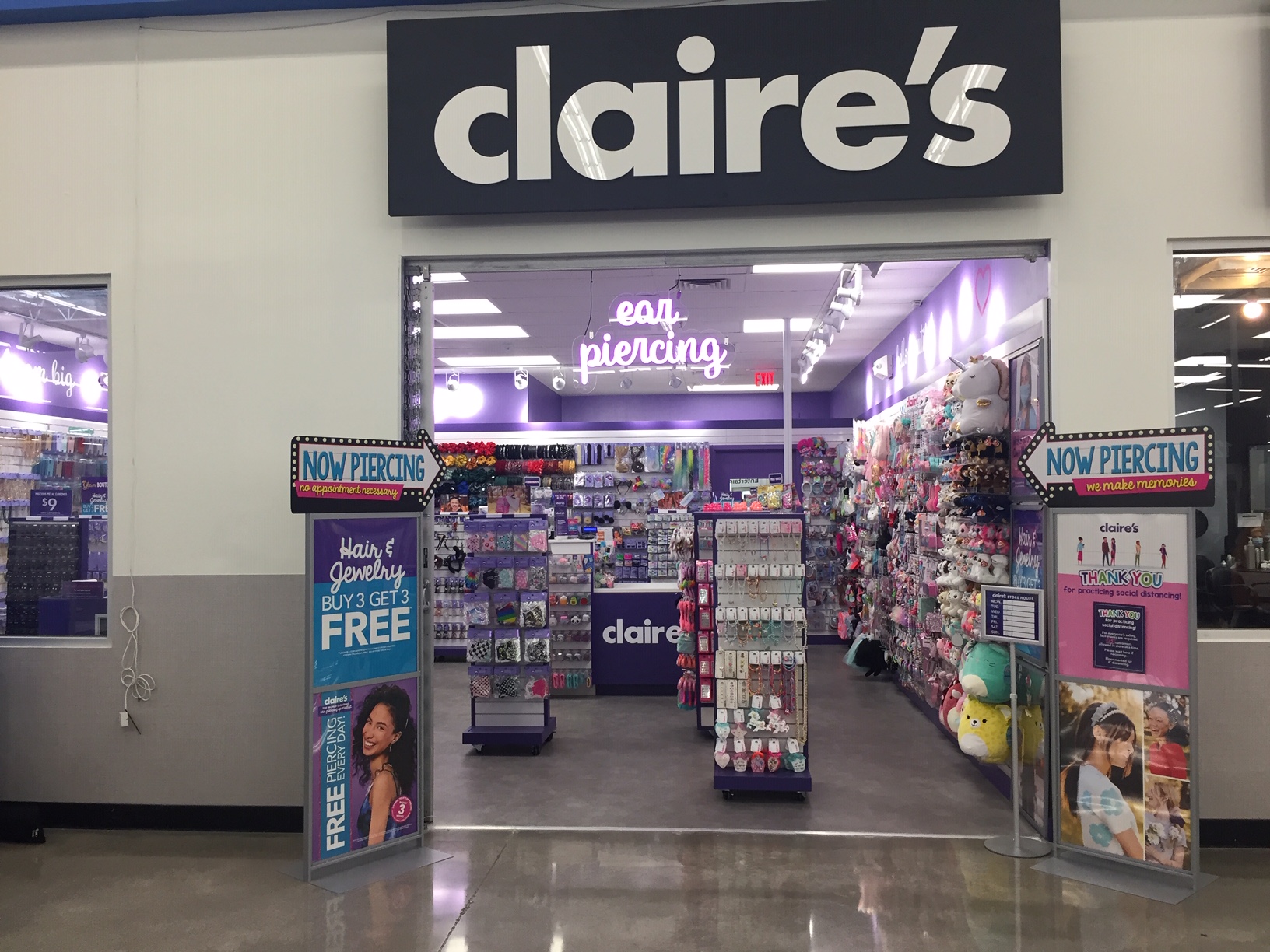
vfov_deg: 48.2
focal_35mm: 29
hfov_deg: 61.7
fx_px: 1064
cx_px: 635
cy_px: 476
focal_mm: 4.15
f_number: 2.2
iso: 32
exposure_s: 1/30
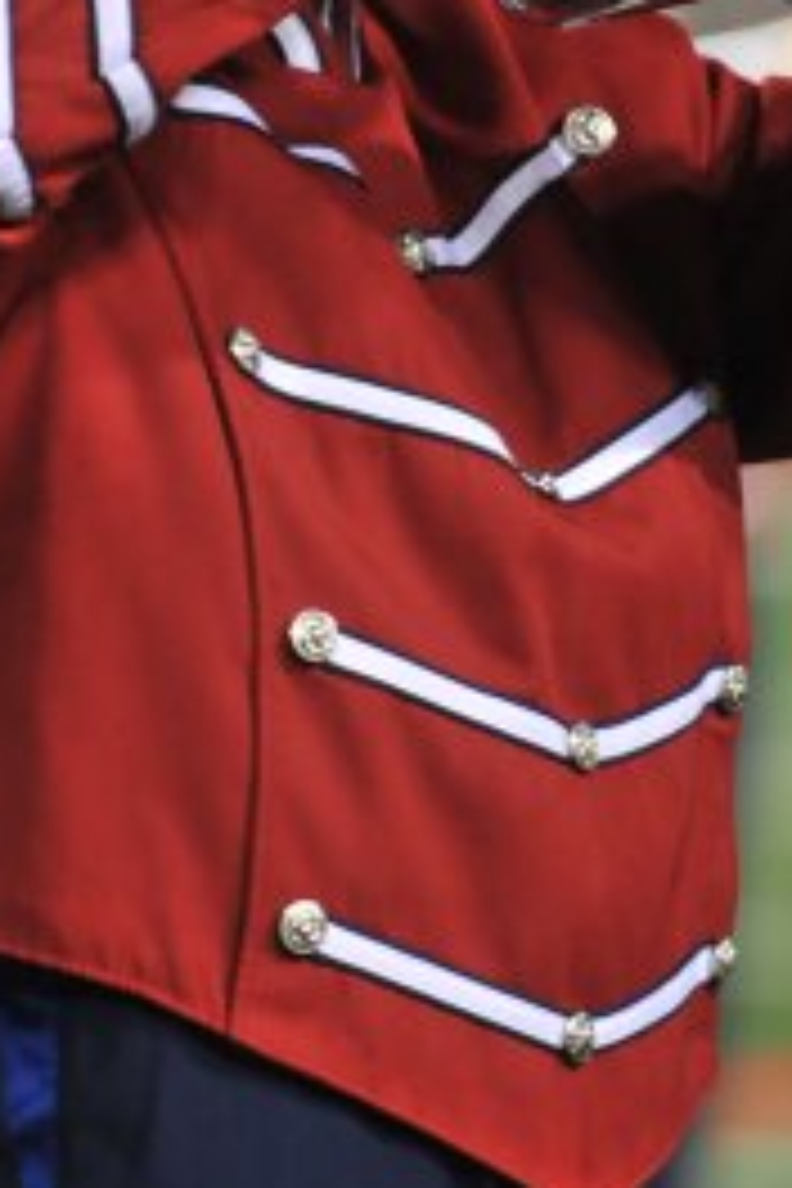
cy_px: 369
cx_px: 128
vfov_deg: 3.0
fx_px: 22471
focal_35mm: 681
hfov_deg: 2.0
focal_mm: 200
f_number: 2.8
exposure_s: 1/200
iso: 800
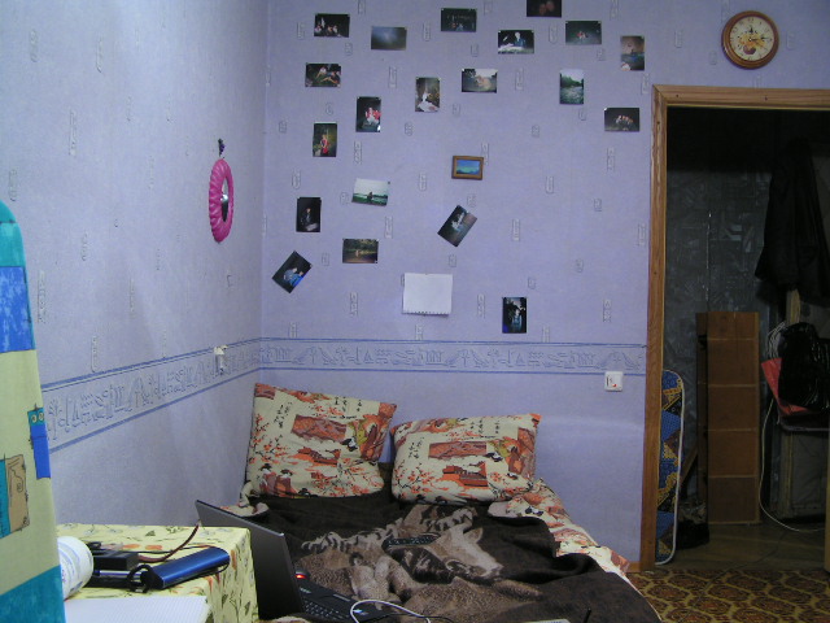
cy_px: 312
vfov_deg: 37.7
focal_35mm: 38
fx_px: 911
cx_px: 415
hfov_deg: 49.0
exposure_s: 1
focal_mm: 6.3
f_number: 2.8
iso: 50
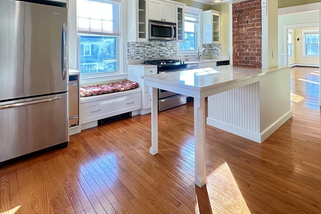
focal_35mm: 21
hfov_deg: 80.9
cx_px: 180
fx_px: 187
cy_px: 48
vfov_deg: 55.9
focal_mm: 2.22
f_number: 2.2
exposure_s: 1/120
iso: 200
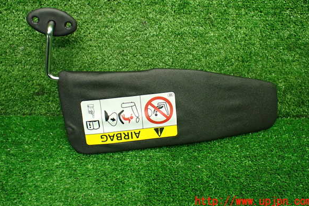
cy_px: 89
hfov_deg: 58.7
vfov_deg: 41.0
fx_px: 275
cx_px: 156
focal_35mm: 32
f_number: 2.3
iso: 640
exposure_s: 1/125
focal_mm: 5.4
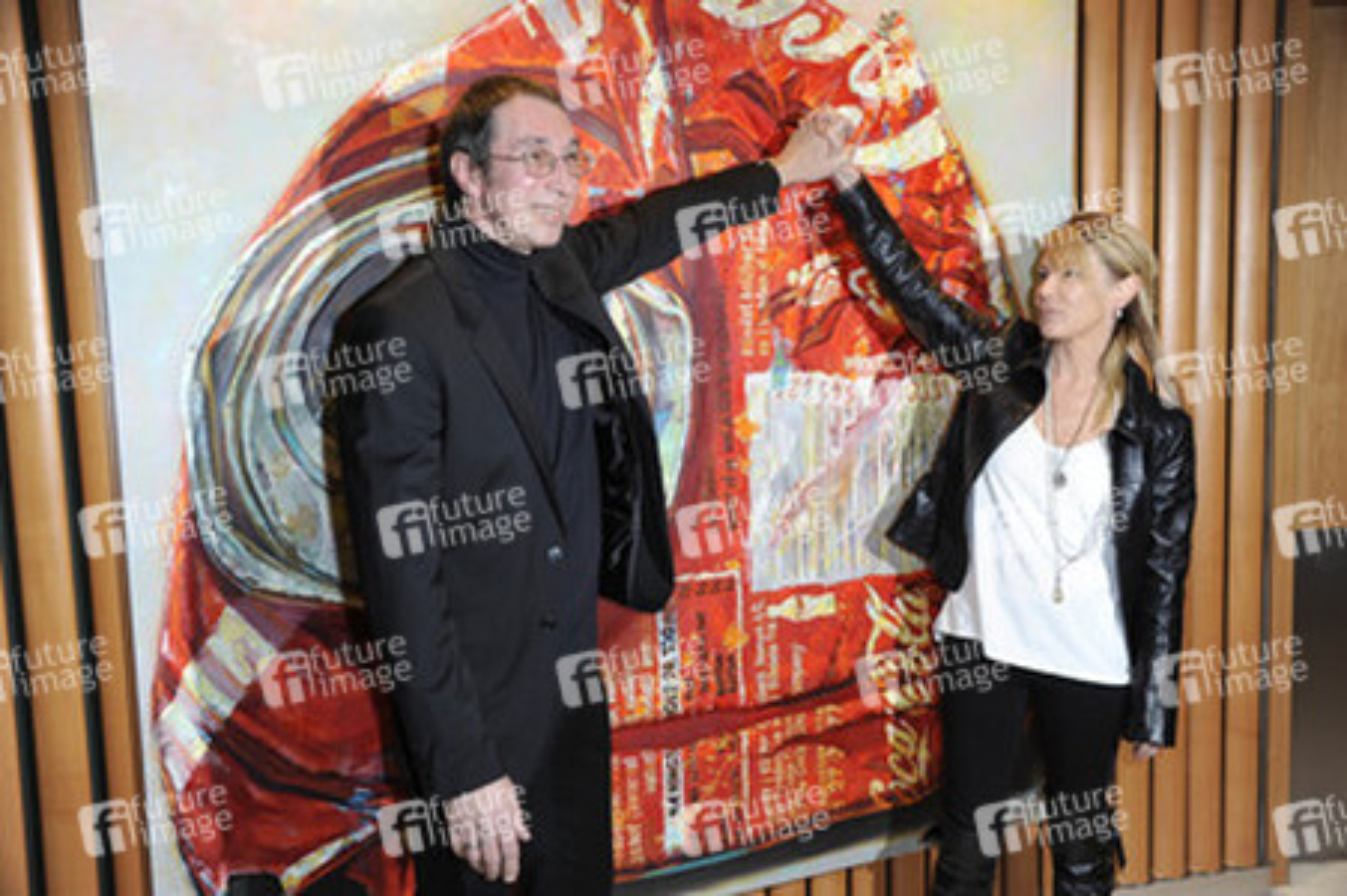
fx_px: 1309
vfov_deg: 37.8
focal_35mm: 35
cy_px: 448
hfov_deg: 54.5
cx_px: 674
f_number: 5.6
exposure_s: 1/40
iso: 1250
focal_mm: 35
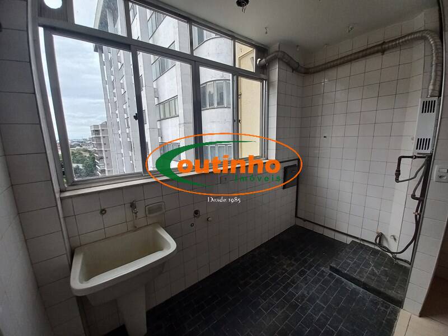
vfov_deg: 89.9
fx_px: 168
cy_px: 168
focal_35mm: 13
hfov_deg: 106.2
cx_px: 224
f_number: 2.2
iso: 40
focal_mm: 1.42
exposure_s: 1/401
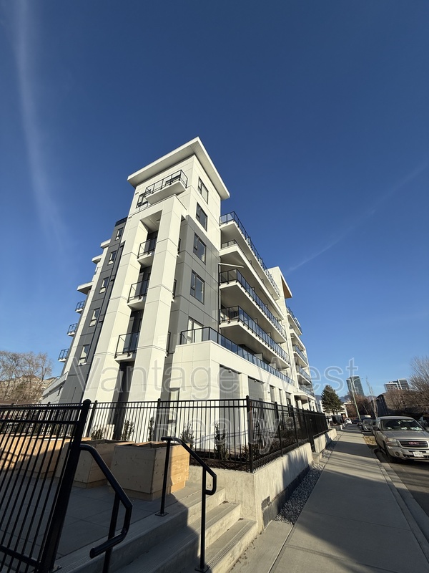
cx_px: 214
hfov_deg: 85.7
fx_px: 231
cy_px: 286
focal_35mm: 14
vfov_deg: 102.1
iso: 50
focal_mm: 2.22
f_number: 2.2
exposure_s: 1/3891
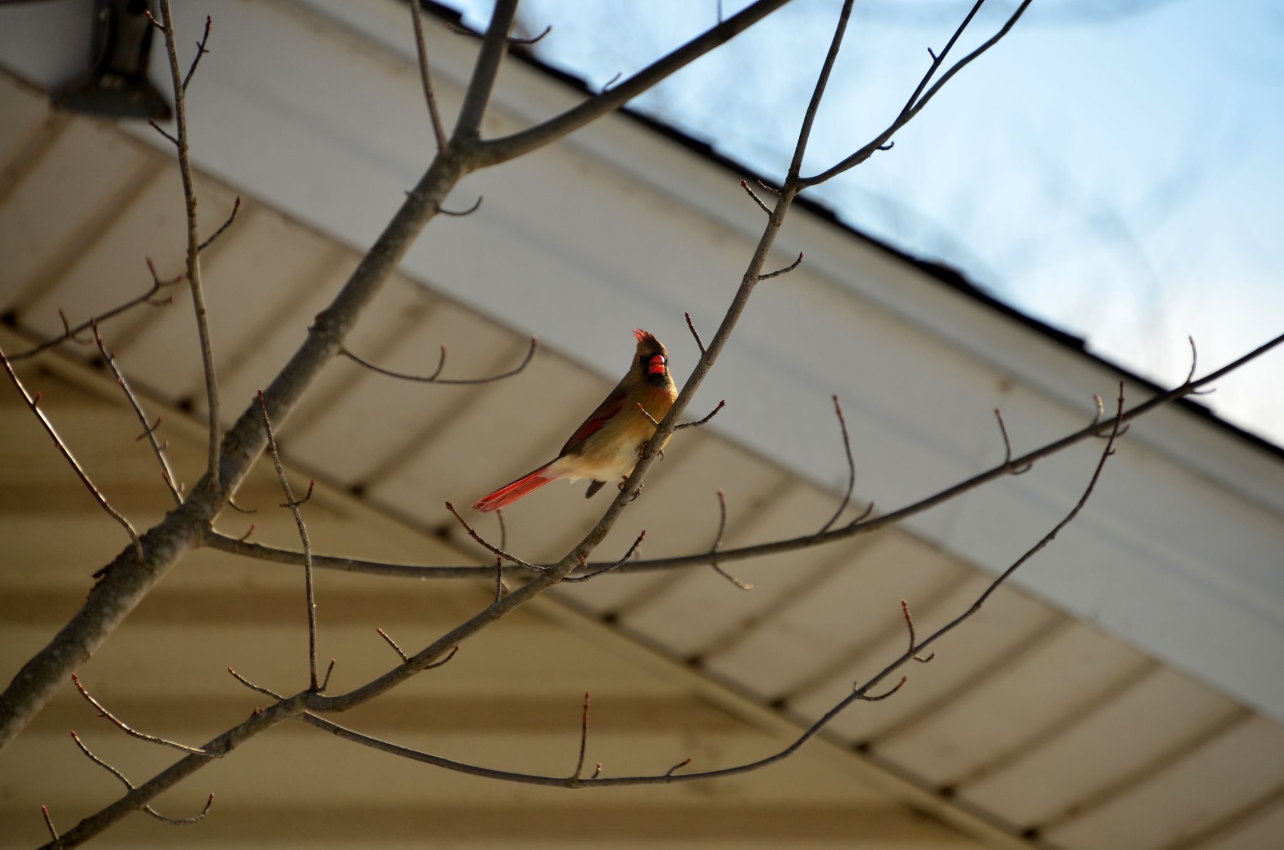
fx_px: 12812
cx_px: 642
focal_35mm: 360
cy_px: 425
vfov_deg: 3.8
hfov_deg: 5.7
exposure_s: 1/500
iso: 200
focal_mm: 240
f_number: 6.3
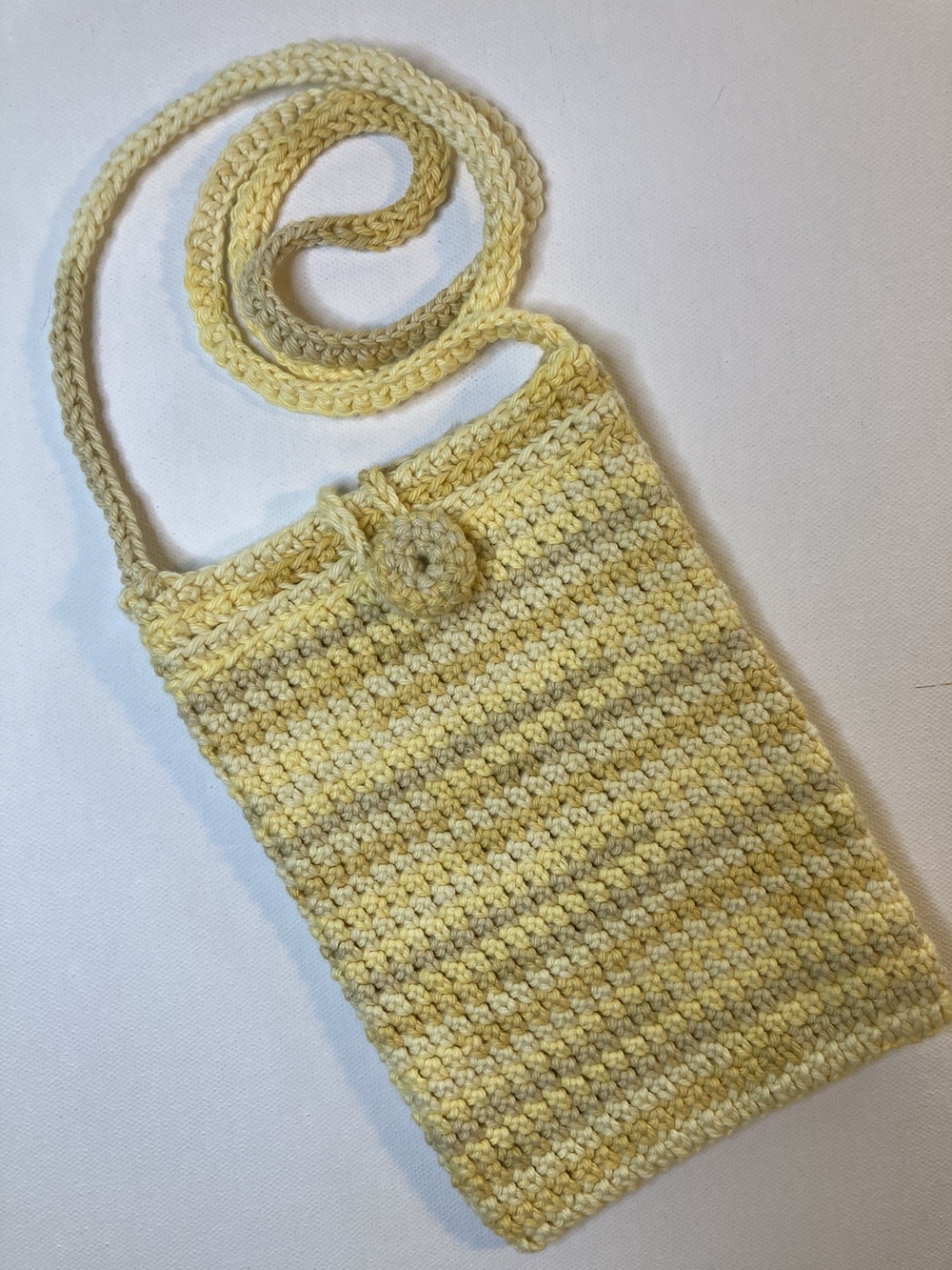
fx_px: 1027
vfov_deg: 63.4
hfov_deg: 49.8
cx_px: 476
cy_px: 635
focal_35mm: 28
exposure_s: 1/100
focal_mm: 3.99
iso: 64
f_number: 1.8
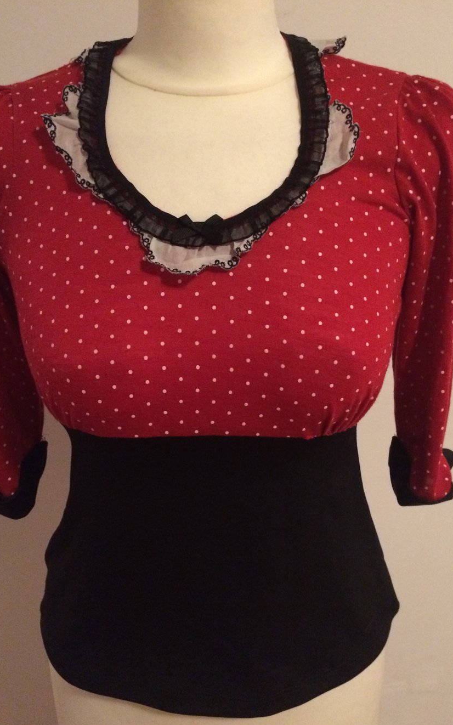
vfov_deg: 61.2
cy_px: 362
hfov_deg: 40.6
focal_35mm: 31
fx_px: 612
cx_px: 207
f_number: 2.2
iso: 400
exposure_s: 1/17
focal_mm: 4.15
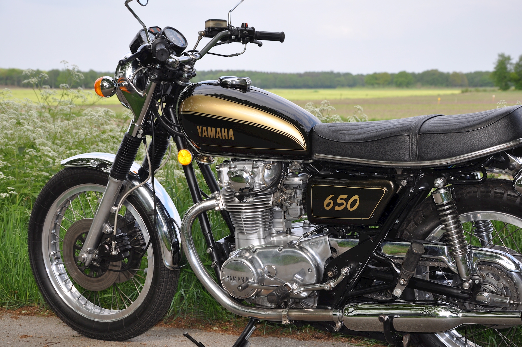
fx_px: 1130
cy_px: 174
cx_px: 261
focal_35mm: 78
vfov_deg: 17.4
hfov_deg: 26.0
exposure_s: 1/200
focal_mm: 52
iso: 200
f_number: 8
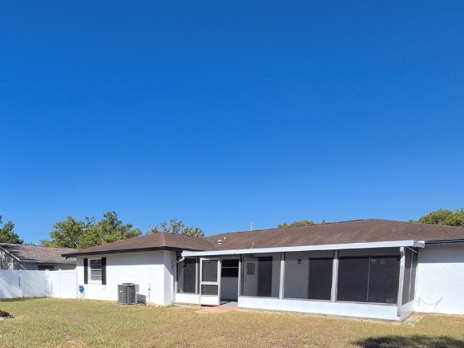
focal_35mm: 23
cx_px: 169
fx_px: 308
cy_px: 305
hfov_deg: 72.5
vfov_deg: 52.6
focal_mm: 1.74
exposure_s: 1/2208
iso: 50
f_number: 2.2
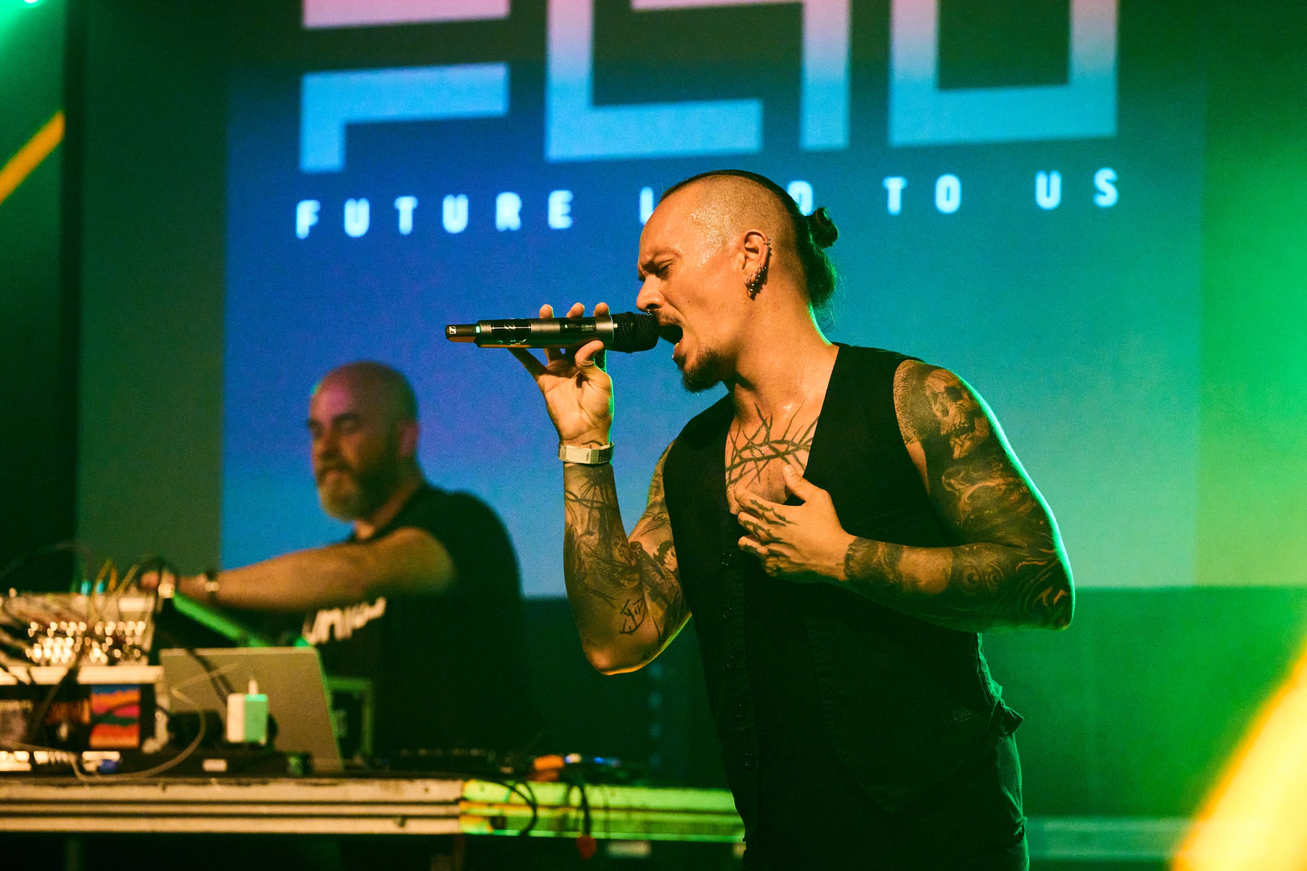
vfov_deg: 8.2
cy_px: 436
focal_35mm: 167
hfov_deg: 12.3
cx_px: 654
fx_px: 6062
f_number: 4
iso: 8000
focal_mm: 167
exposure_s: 1/250
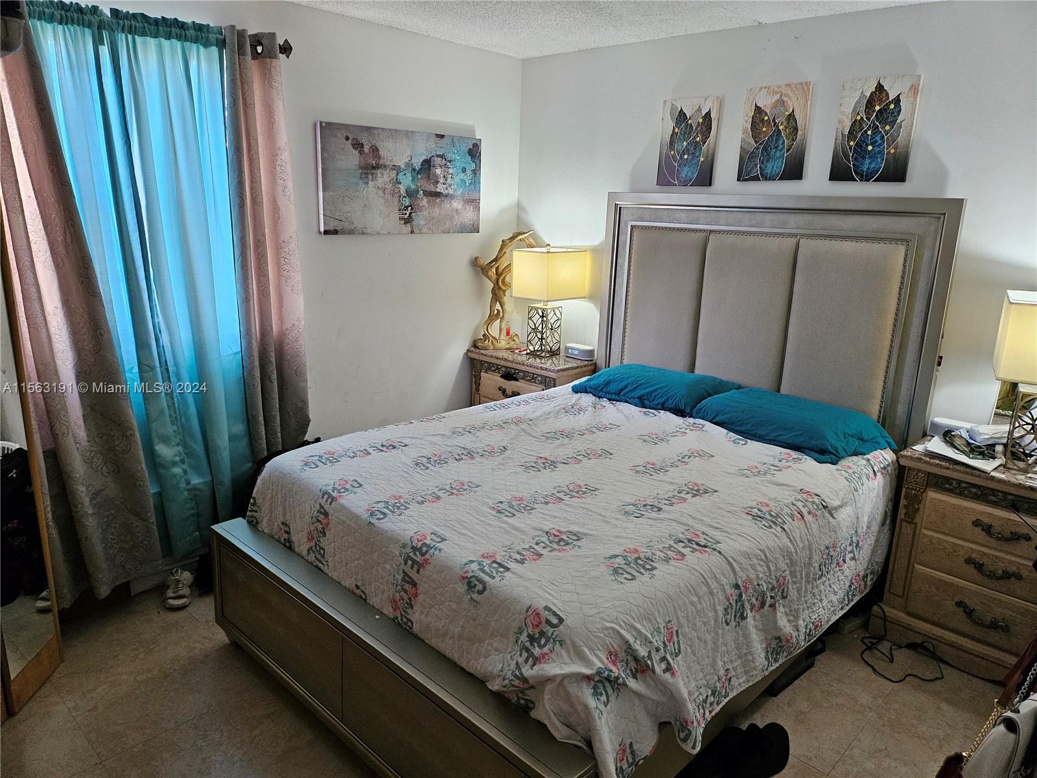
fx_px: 719
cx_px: 518
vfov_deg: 56.8
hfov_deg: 71.6
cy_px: 389
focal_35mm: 24
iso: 500
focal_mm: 5
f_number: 1.8
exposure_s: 1/120
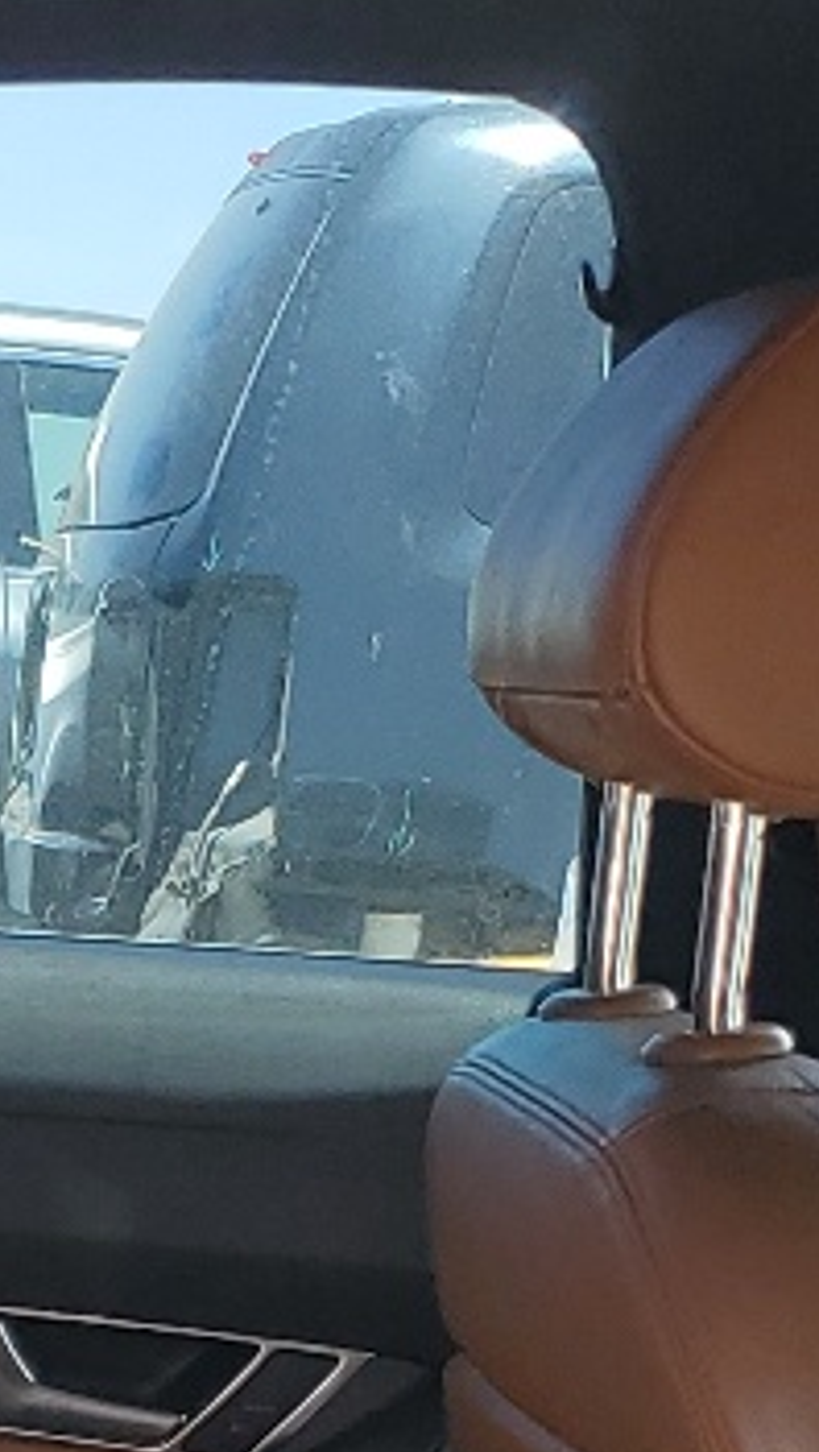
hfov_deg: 8.9
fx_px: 4970
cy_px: 1874
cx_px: -811
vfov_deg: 15.8
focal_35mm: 129
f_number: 1.5
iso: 50
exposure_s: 1/312
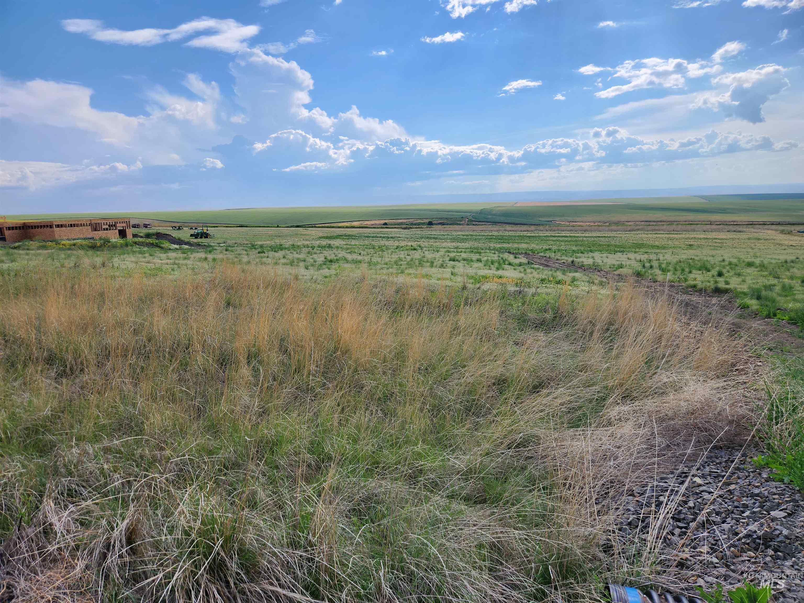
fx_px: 534
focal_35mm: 23
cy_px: 302
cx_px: 402
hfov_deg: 73.9
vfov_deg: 58.9
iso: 20
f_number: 1.8
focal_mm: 5.4
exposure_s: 1/2686
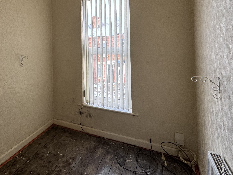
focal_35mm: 25
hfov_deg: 64.7
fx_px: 168
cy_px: 48
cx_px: 55
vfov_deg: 52.9
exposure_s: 1/99
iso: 125
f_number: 2.2
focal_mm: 2.22
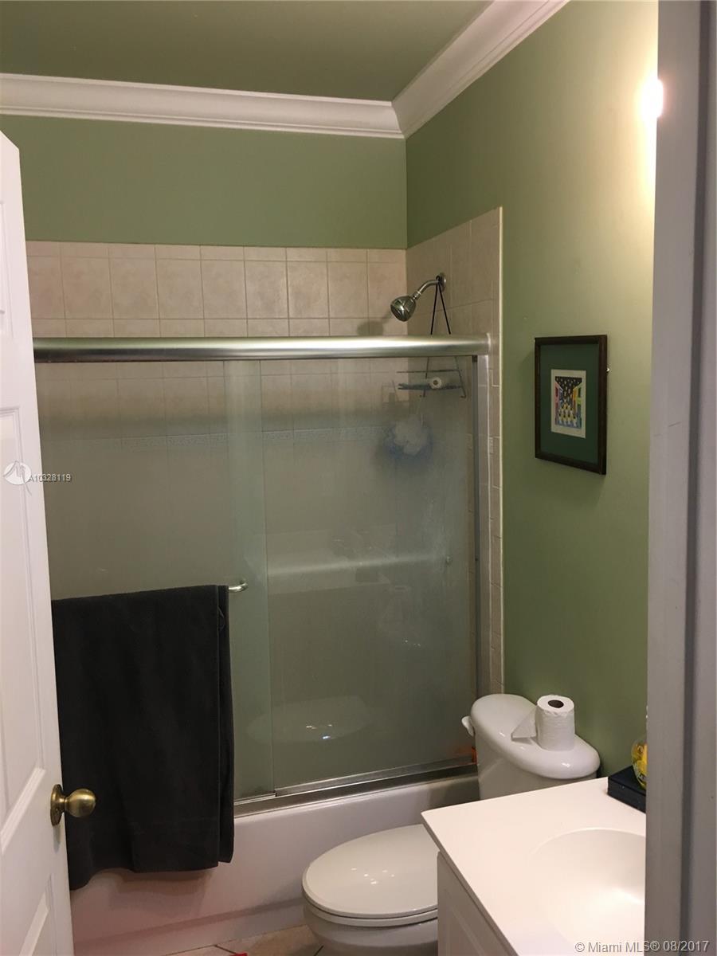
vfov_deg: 61.7
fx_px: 801
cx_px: 358
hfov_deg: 48.2
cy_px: 478
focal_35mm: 29
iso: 80
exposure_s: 1/30
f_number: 2.2
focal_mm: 4.15
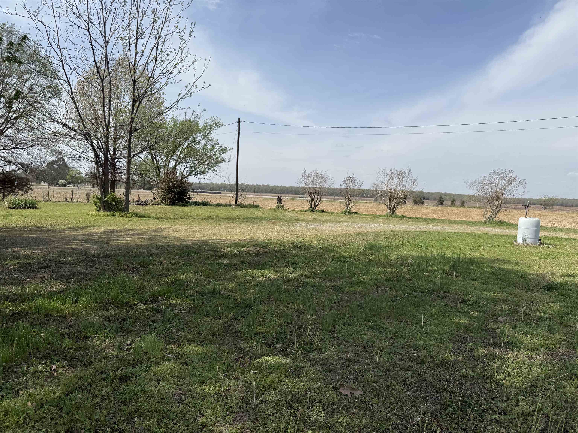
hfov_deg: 71.6
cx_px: 289
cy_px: 216
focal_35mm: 24
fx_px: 401
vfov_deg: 56.8
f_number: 1.78
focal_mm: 6.76
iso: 80
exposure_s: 1/6711
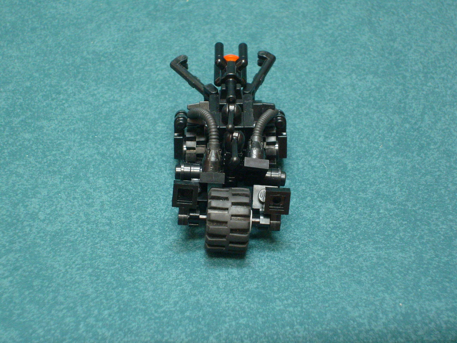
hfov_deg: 21.3
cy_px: 172
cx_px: 228
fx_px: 1215
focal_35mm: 92
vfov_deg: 16.1
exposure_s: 1/8
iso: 200
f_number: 4.6
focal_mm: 15.5
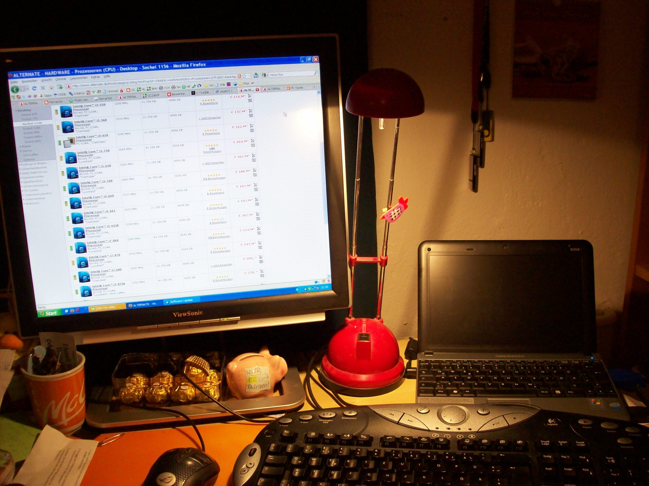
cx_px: 324
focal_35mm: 36
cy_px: 243
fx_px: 675
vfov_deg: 39.6
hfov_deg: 51.4
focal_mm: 6
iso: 160
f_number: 2.7
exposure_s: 1/31.3
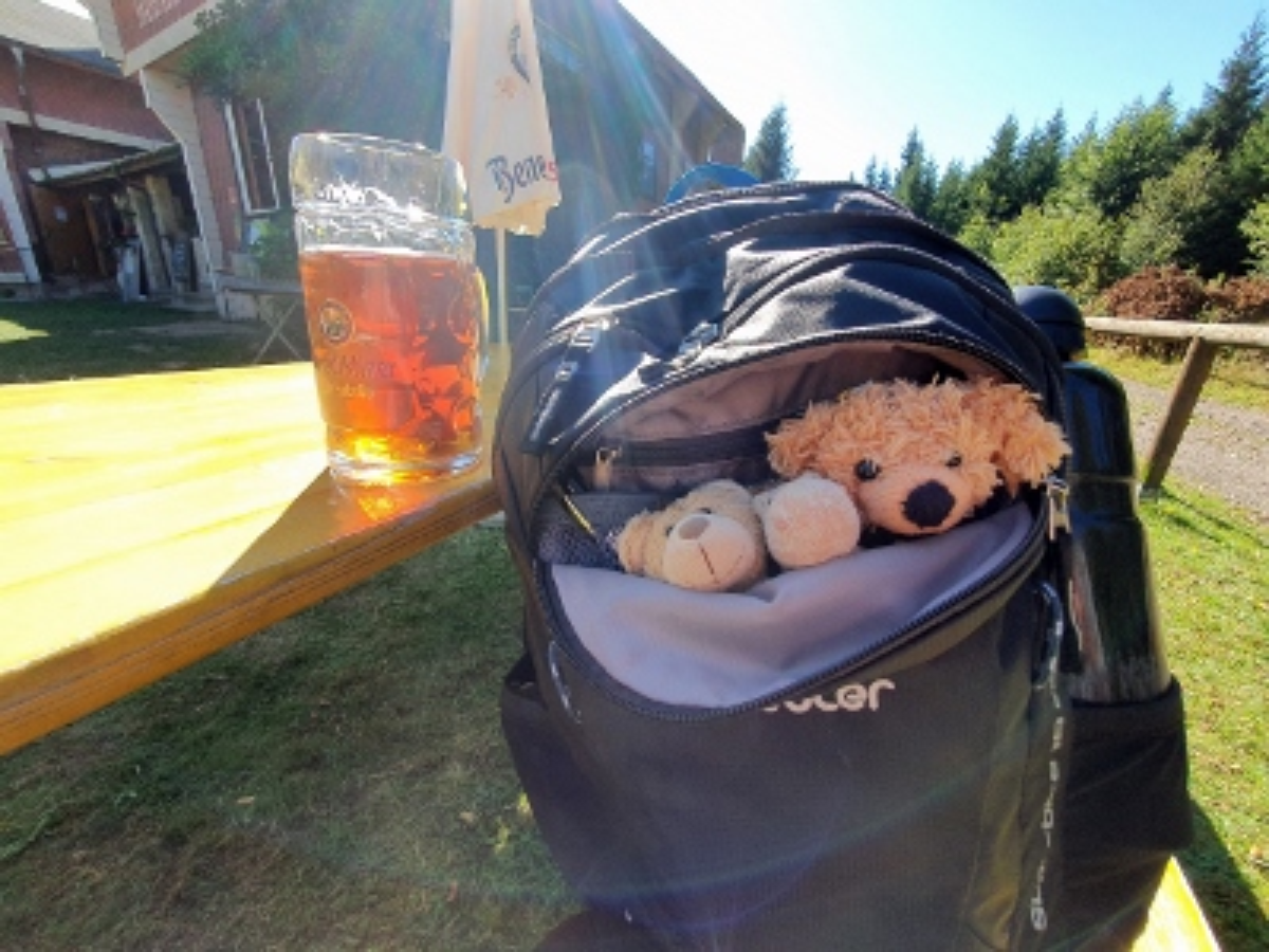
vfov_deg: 89.9
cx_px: 634
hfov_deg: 106.2
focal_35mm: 13
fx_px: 477
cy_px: 476
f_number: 2.2
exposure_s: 1/325
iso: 50
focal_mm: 1.8
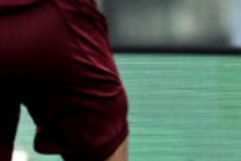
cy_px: -6
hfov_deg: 0.6
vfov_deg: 0.4
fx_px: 24962
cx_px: 464
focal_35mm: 3729
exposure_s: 1/1000
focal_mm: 400
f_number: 4.5
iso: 1600
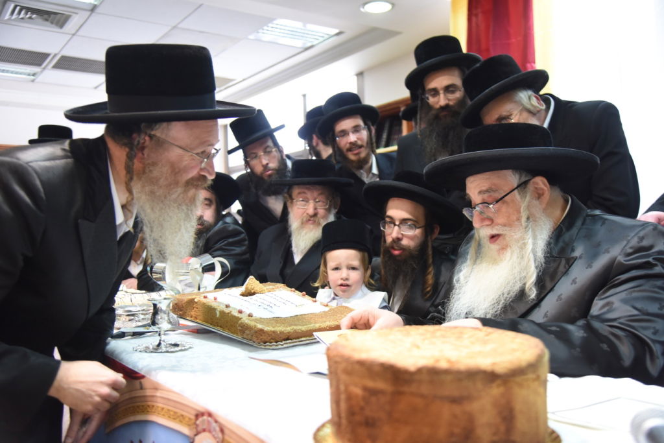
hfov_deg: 54.4
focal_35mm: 35
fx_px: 646
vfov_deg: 37.9
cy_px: 222
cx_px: 332
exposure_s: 1/100
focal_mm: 35
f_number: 4
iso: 1600
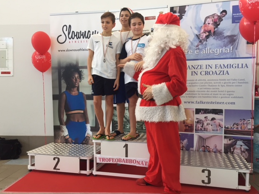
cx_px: 131
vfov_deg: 46.8
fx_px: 224
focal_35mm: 30
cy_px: 99
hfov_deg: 60.0
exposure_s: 1/33
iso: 40
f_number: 2.2
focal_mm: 4.15
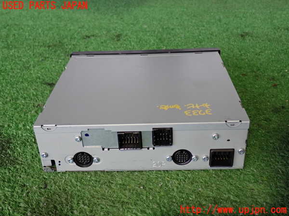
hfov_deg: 45.8
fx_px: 342
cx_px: 144
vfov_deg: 35.1
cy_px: 108
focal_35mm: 41
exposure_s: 1/40
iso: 400
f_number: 2.8
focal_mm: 7.31
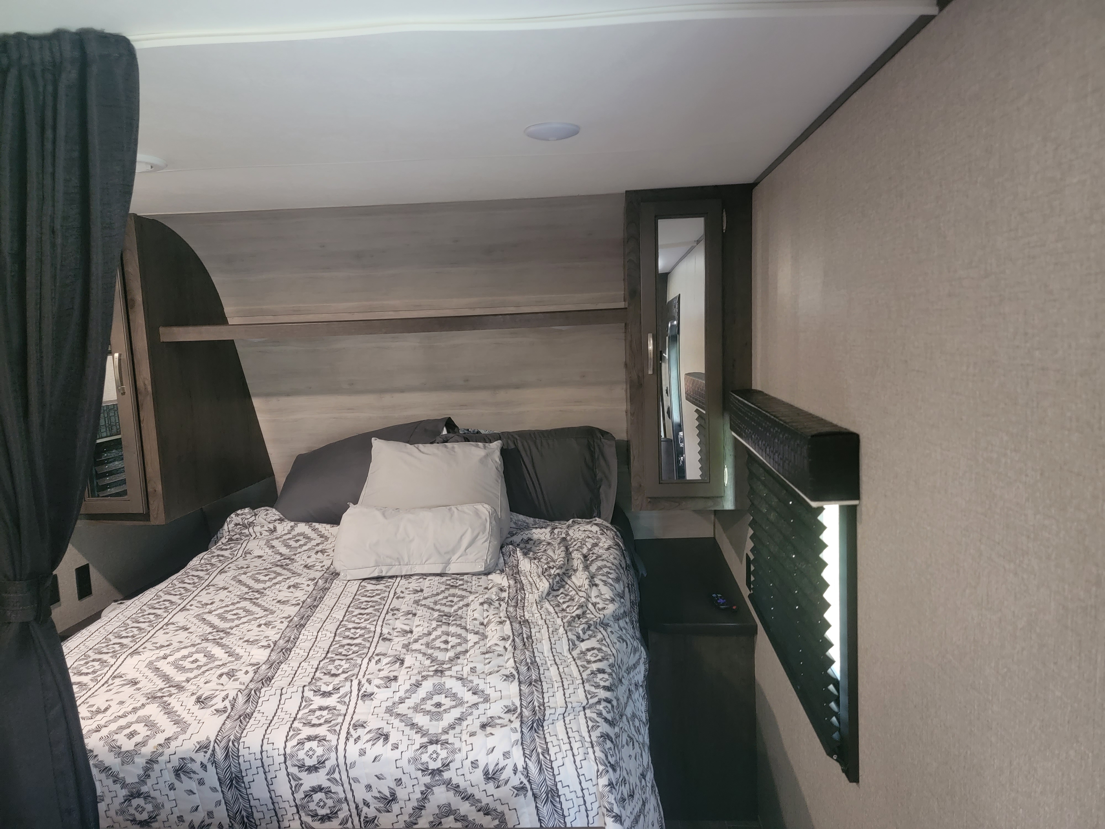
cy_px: 414
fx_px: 766
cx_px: 552
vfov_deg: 56.8
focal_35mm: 24
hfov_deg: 71.6
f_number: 1.8
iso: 640
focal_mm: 6.7
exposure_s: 1/30
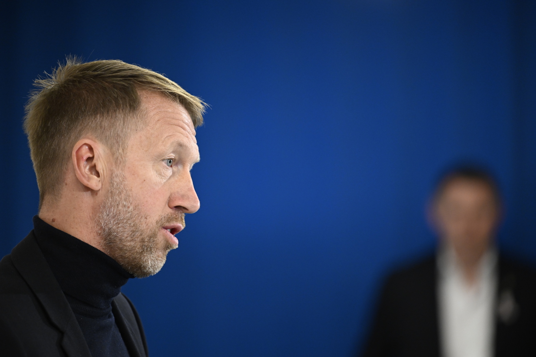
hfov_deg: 10.3
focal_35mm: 200
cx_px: 268
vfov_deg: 6.9
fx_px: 2977
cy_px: 178
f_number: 2.8
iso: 2000
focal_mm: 200
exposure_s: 1/200
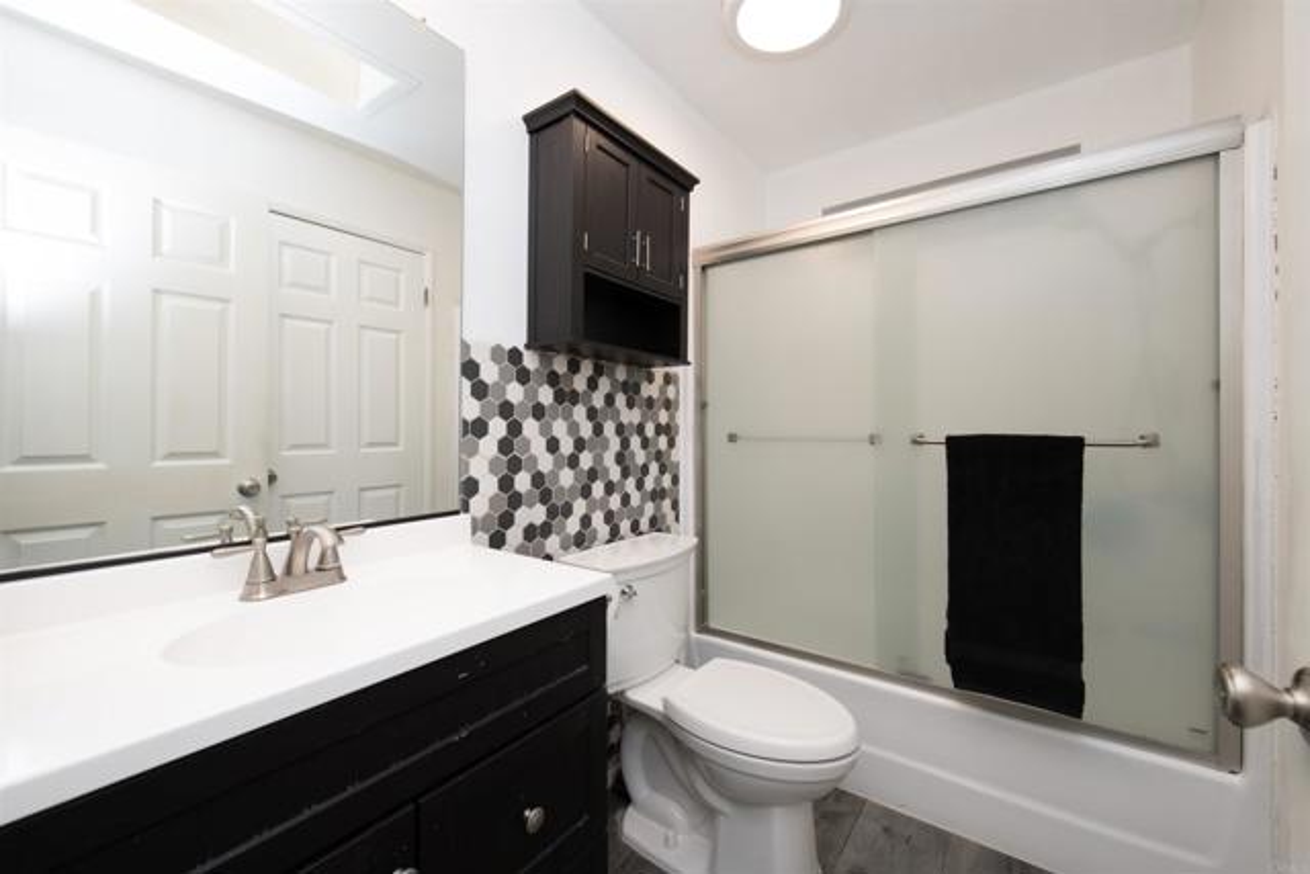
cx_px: 655
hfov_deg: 104.2
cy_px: 437
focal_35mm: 14
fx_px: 510
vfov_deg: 81.2
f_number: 7.1
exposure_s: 1/40
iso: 320
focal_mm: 14
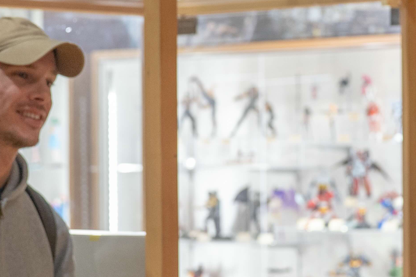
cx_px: 268
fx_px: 2161
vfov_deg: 7.3
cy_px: 92
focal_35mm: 187
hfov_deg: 11.0
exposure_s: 1/250
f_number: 2.8
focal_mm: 50
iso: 1250
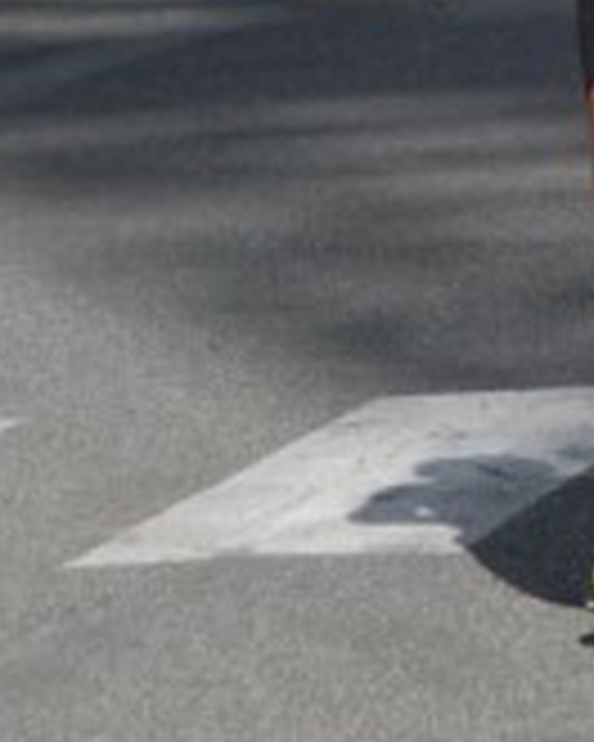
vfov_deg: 2.8
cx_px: 574
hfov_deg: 2.2
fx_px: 15266
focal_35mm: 695
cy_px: 13
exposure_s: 1/2000
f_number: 8
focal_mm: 135
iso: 1000
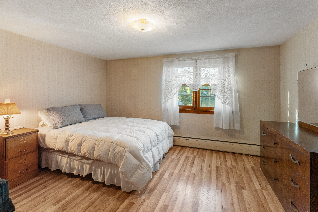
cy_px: 99
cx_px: 161
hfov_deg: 94.3
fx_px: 147
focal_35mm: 17
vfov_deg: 71.4
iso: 800
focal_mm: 14.6
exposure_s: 1/8
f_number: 8
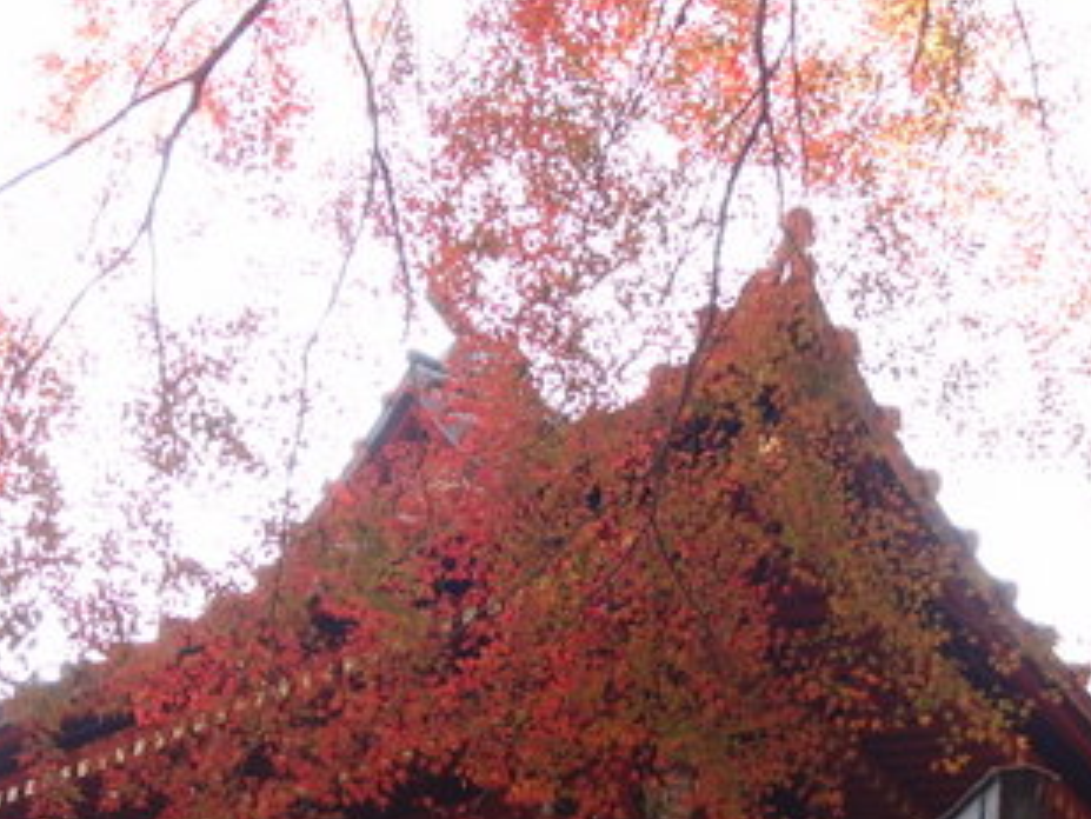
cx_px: 738
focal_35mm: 58
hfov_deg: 32.9
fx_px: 1829
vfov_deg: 24.9
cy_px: 642
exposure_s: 1/200
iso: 100
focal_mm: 6
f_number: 2.5
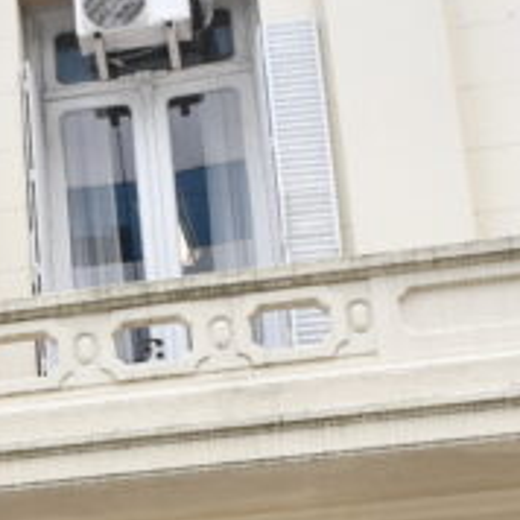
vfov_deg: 16.9
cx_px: -222
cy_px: 613
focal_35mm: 99
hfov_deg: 16.3
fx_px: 1683
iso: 220
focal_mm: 18
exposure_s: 1/250
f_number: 5.6
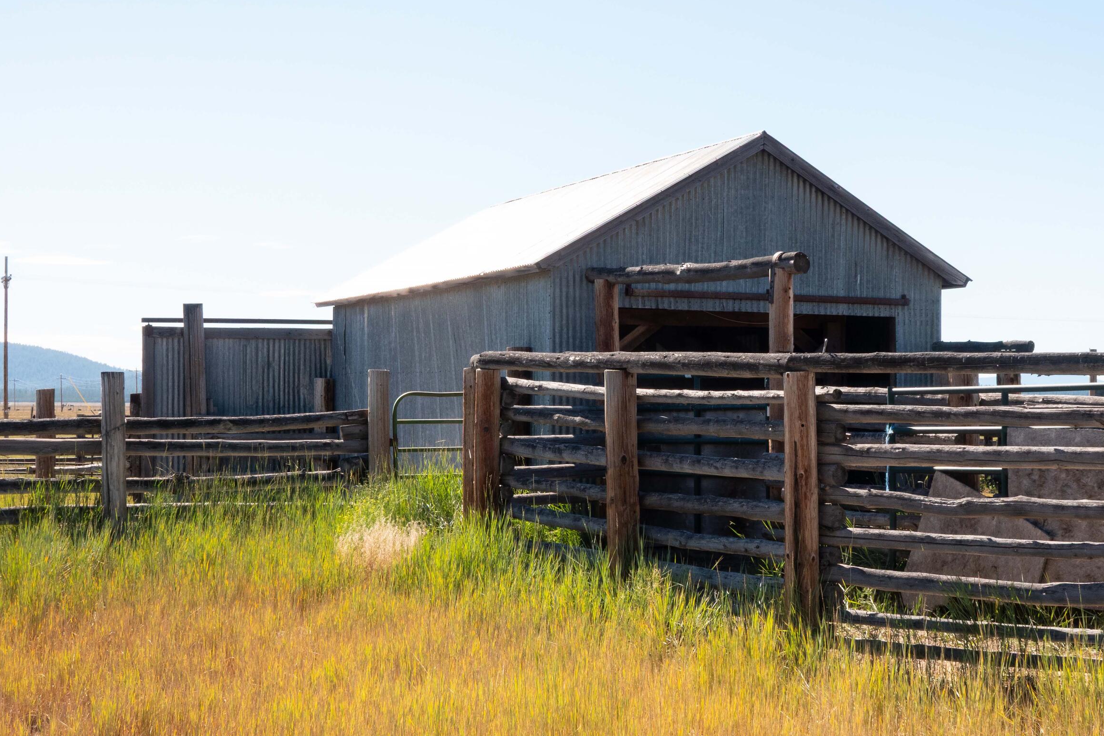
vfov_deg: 20.9
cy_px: 369
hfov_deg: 30.9
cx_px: 647
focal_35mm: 65
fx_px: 1993
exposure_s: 1/160
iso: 200
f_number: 9
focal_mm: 18.21
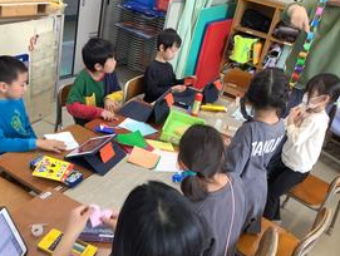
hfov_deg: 46.2
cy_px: 126
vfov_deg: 36.0
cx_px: 123
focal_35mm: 40
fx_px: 393
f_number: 2.4
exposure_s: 1/50
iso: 100
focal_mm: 3.3
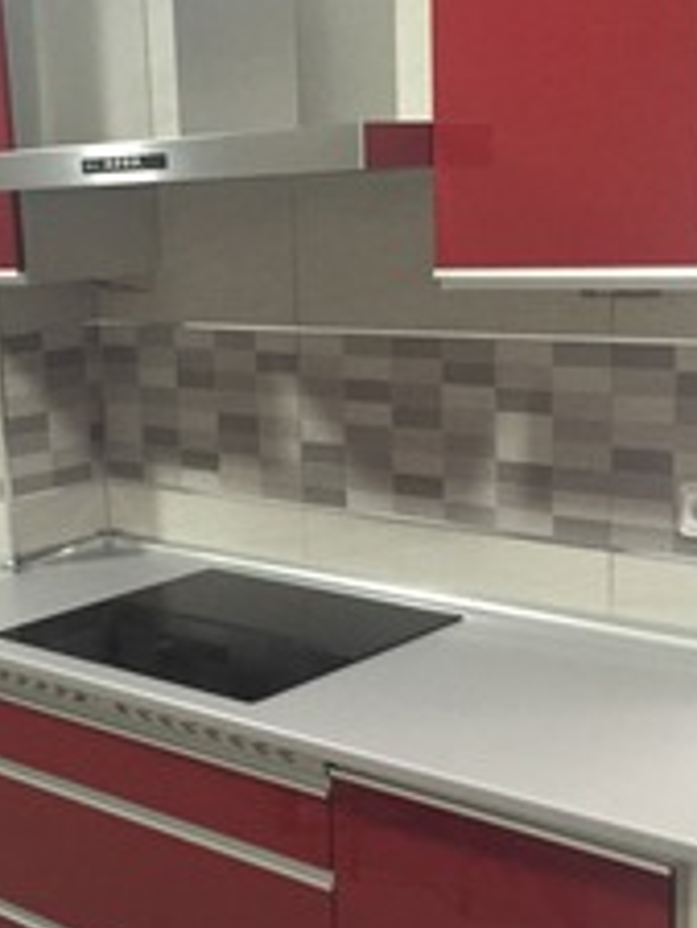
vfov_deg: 34.9
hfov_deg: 26.5
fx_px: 1475
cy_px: 509
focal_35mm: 55
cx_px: 256
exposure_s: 1/33
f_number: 2.2
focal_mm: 4.15
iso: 250
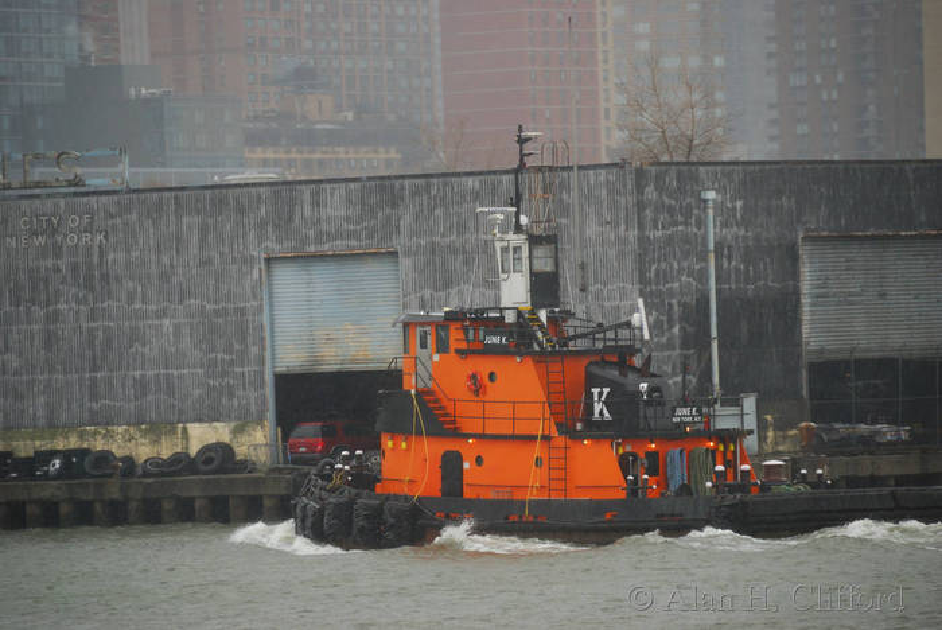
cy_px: 315
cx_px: 471
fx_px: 7856
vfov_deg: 4.6
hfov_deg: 6.9
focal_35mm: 300
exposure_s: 1/125
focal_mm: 200
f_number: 5.6
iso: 160
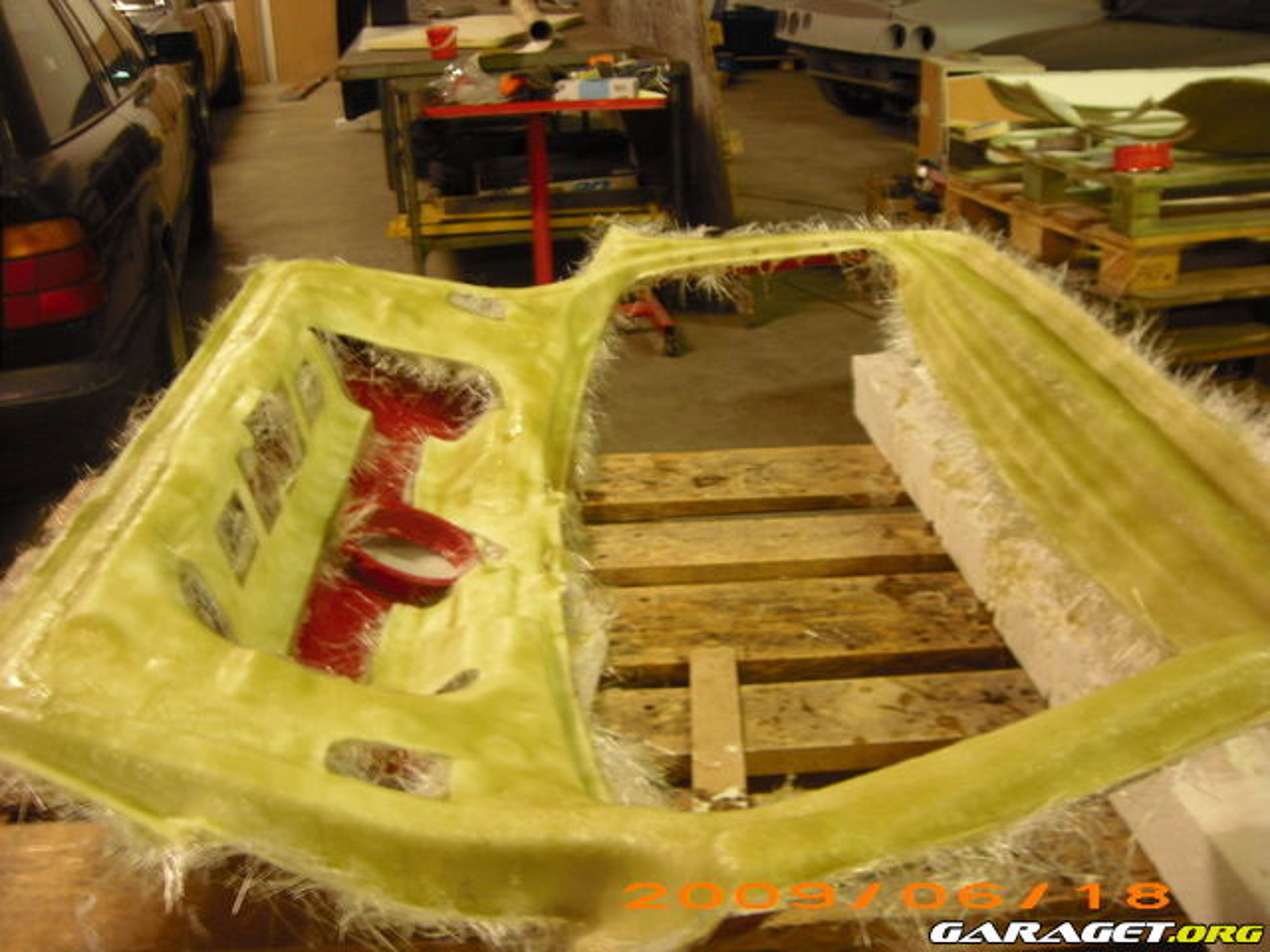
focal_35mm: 37
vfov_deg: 38.7
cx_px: 635
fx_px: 1357
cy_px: 476
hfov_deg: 50.1
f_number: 2.7
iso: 200
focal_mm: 6.2
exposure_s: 1/5
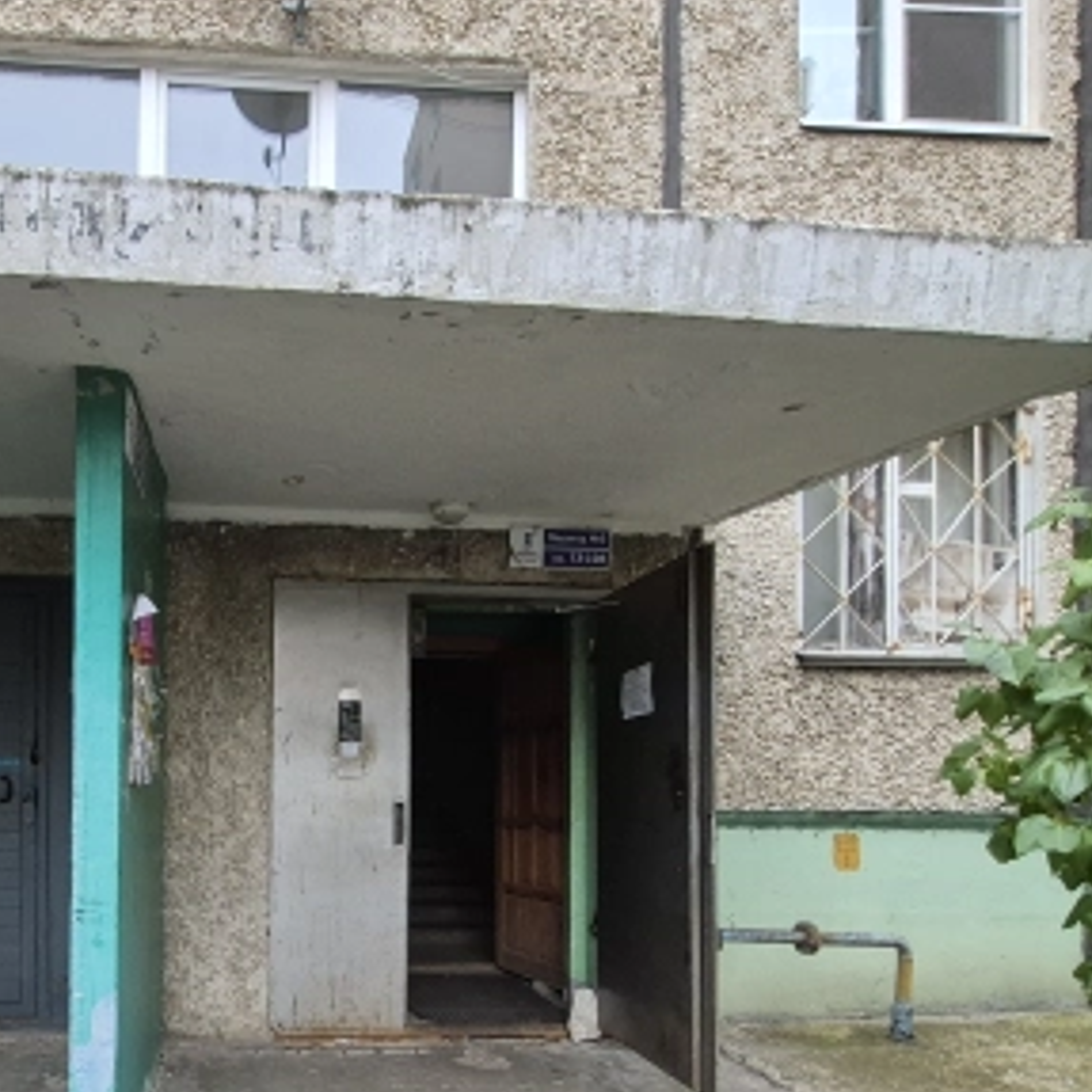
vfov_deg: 60.7
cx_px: 244
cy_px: 765
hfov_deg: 58.8
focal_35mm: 25
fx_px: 892
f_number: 2.2
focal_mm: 1.74
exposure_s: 1/100
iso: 250
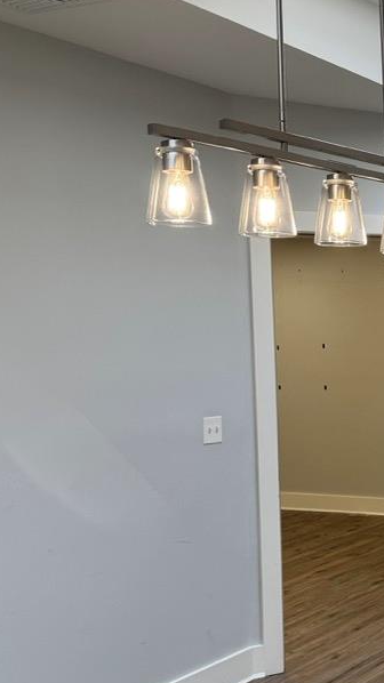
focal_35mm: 56
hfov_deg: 19.7
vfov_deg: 37.1
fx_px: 1015
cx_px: 505
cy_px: 399
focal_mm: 6.76
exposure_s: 1/312
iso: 100
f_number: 1.78
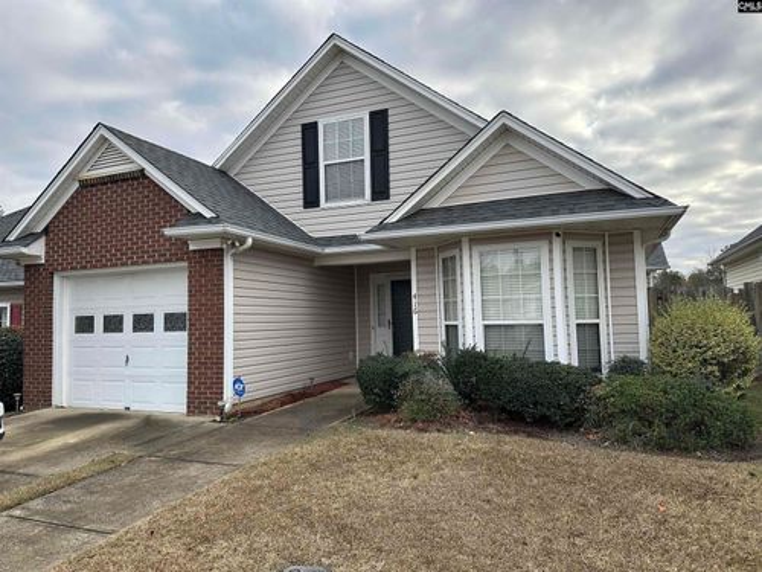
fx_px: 528
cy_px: 286
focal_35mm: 24
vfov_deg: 56.8
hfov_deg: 71.6
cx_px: 381
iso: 80
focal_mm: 6.86
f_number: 1.78
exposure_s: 1/864
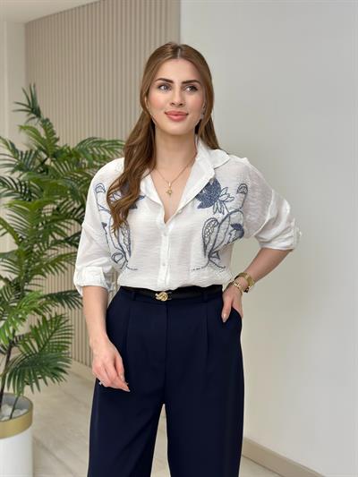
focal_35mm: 48
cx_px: 179
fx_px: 662
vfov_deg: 39.6
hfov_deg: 30.3
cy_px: 238
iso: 80
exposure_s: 1/250
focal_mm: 6.86
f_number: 1.78
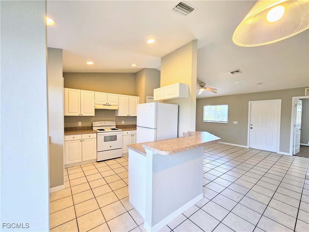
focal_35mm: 13
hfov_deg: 106.2
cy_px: 116
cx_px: 154
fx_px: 116
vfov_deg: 89.9
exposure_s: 1/60
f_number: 2.2
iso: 100
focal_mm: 2.2
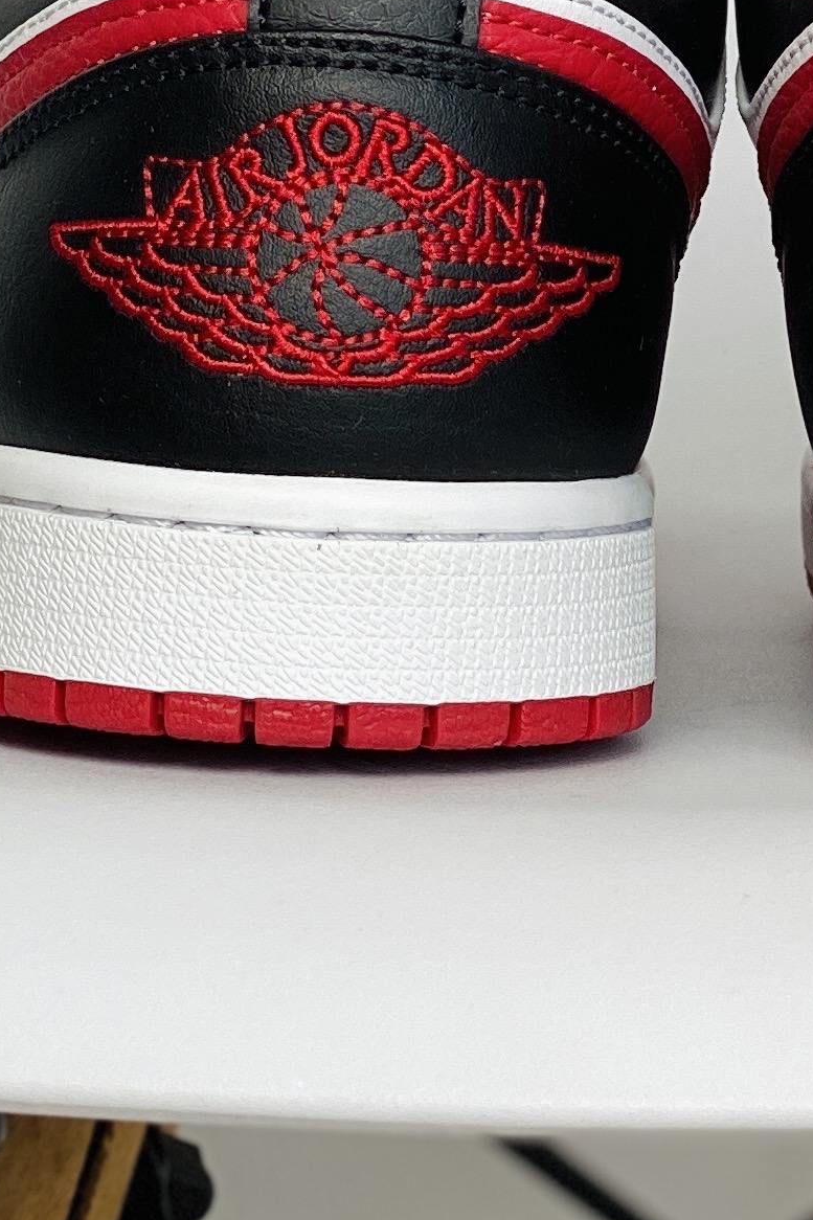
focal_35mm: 187
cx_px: 717
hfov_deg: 7.3
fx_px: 6336
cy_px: -261
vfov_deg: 10.8
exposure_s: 1/100
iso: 20
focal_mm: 6
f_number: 2
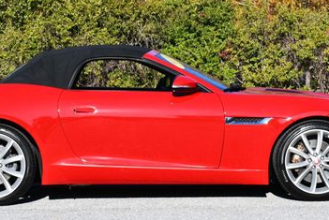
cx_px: 140
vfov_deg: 9.4
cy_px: 40
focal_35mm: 146
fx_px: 1336
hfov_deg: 14.0
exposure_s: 1/250
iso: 100
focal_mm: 40
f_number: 8
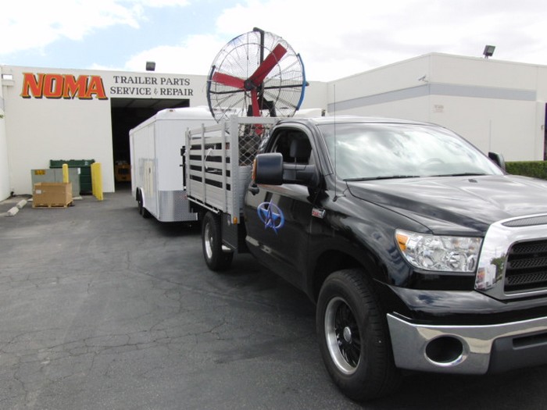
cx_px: 274
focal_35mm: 30
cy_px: 205
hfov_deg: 60.0
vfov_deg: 46.8
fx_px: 474
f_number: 4.5
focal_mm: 5.3
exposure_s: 1/400
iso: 100
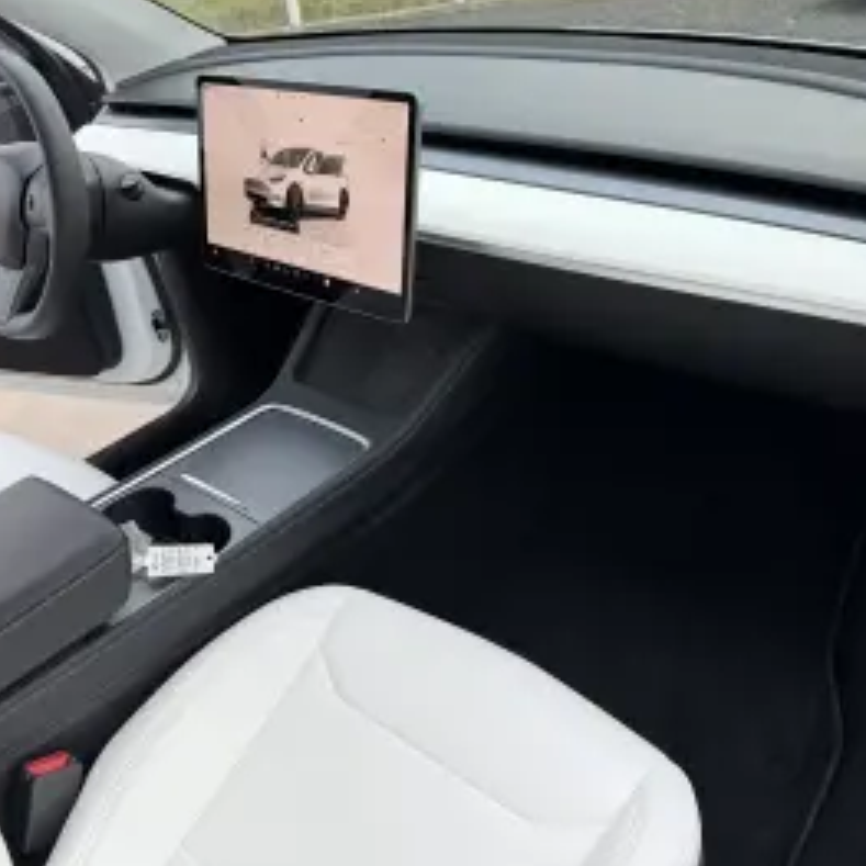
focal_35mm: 29
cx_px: 468
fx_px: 821
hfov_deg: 55.6
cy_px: 425
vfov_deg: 55.6
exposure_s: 1/308
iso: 80
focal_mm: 6.76
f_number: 1.78
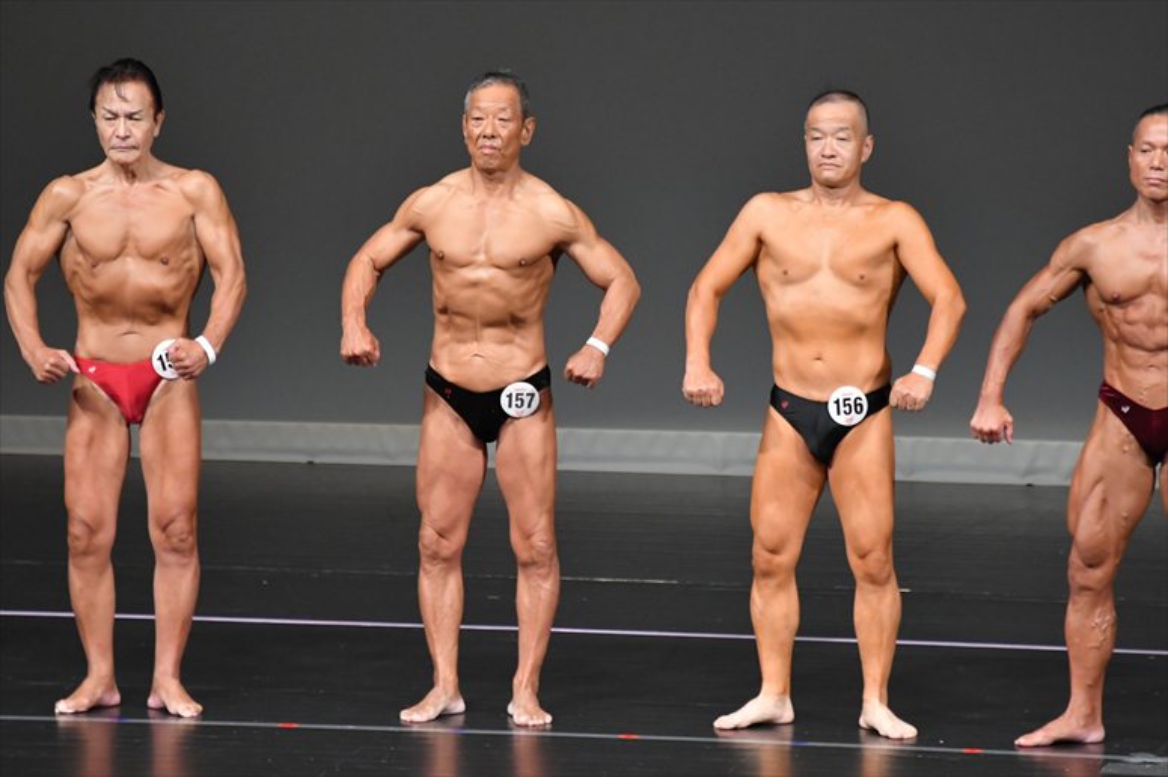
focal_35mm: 375
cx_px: 584
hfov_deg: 5.5
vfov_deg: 3.7
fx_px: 12161
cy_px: 388
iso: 4000
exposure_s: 1/400
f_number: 5.6
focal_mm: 250
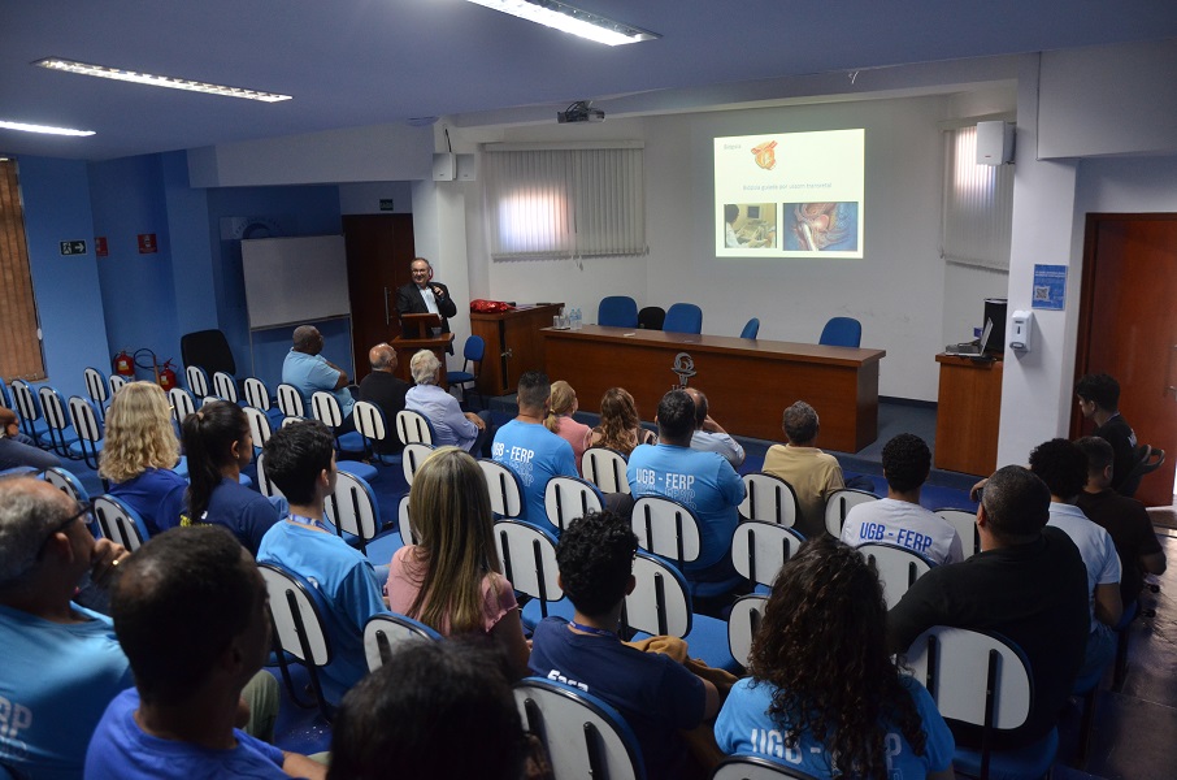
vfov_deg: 47.7
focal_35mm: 27
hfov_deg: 67.5
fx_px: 881
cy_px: 390
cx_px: 588
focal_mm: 18
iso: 1000
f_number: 3.5
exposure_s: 1/50
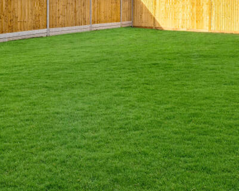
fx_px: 290
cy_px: -1
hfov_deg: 44.2
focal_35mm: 41
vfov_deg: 33.3
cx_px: 81
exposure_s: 1/60
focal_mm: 17
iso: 100
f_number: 10
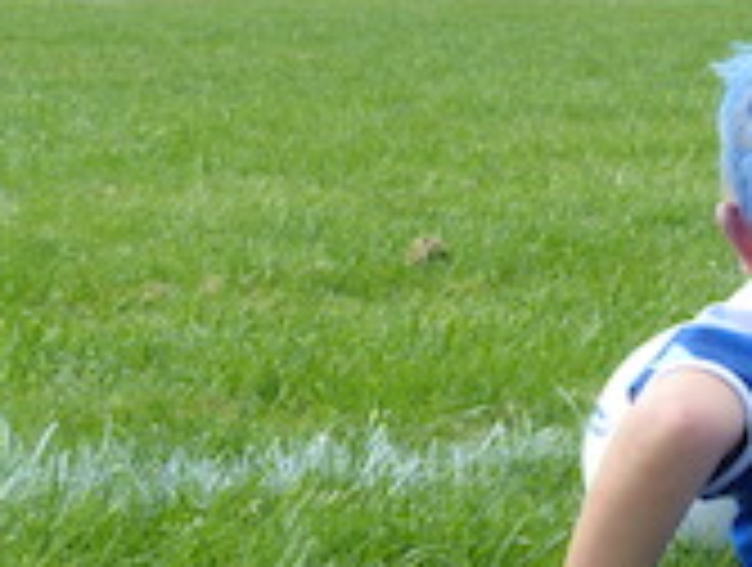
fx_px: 3396
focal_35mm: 156
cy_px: 310
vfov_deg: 9.5
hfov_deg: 12.6
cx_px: 556
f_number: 4
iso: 100
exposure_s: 1/250
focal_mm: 8.7
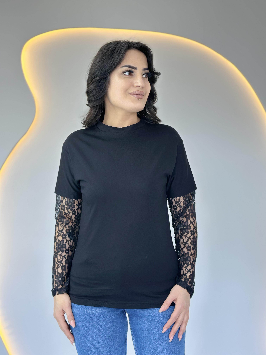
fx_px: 492
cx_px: 133
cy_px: 178
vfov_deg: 39.7
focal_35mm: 48
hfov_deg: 30.3
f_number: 1.78
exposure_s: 1/100
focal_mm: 6.86
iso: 80
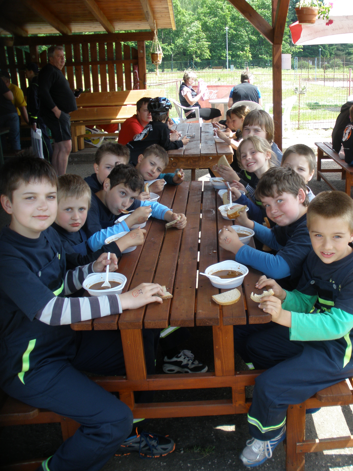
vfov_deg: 51.4
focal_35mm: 36
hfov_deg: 39.7
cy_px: 236
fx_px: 489
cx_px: 176
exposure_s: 1/160
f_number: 3.5
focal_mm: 6.3
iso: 80
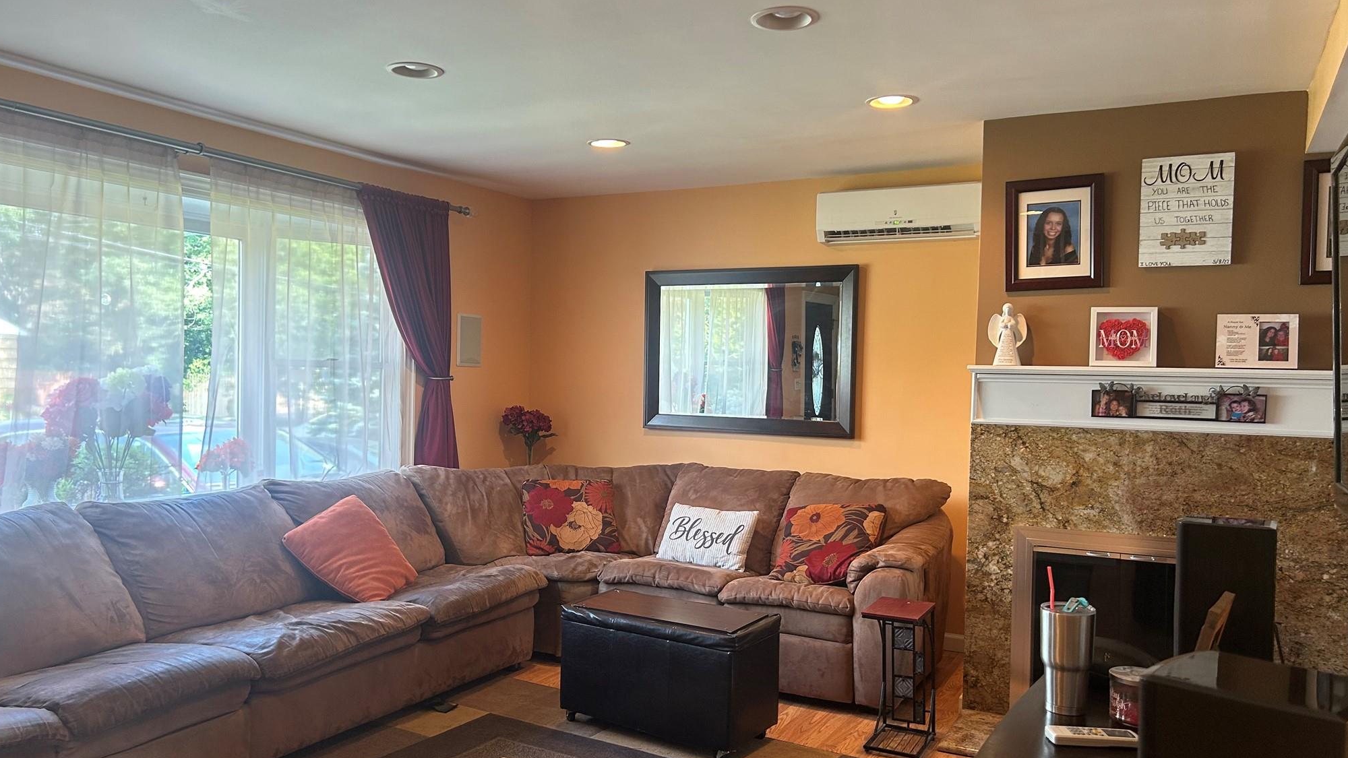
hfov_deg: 66.1
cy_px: 397
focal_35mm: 29
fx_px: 1037
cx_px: 661
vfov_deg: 40.2
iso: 100
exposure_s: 1/60
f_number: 1.5
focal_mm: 5.7
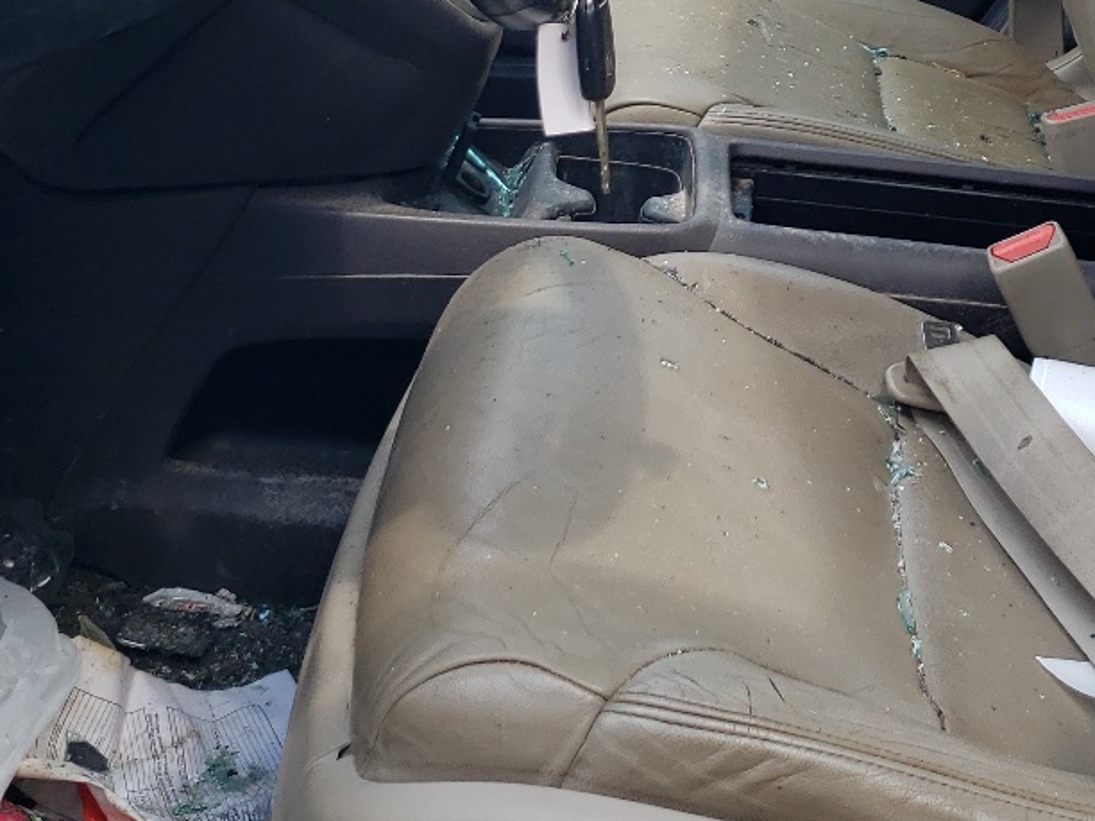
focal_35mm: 68
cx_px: 701
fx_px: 2151
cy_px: -2
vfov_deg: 20.9
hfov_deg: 28.4
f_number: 1.5
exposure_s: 1/667
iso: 50
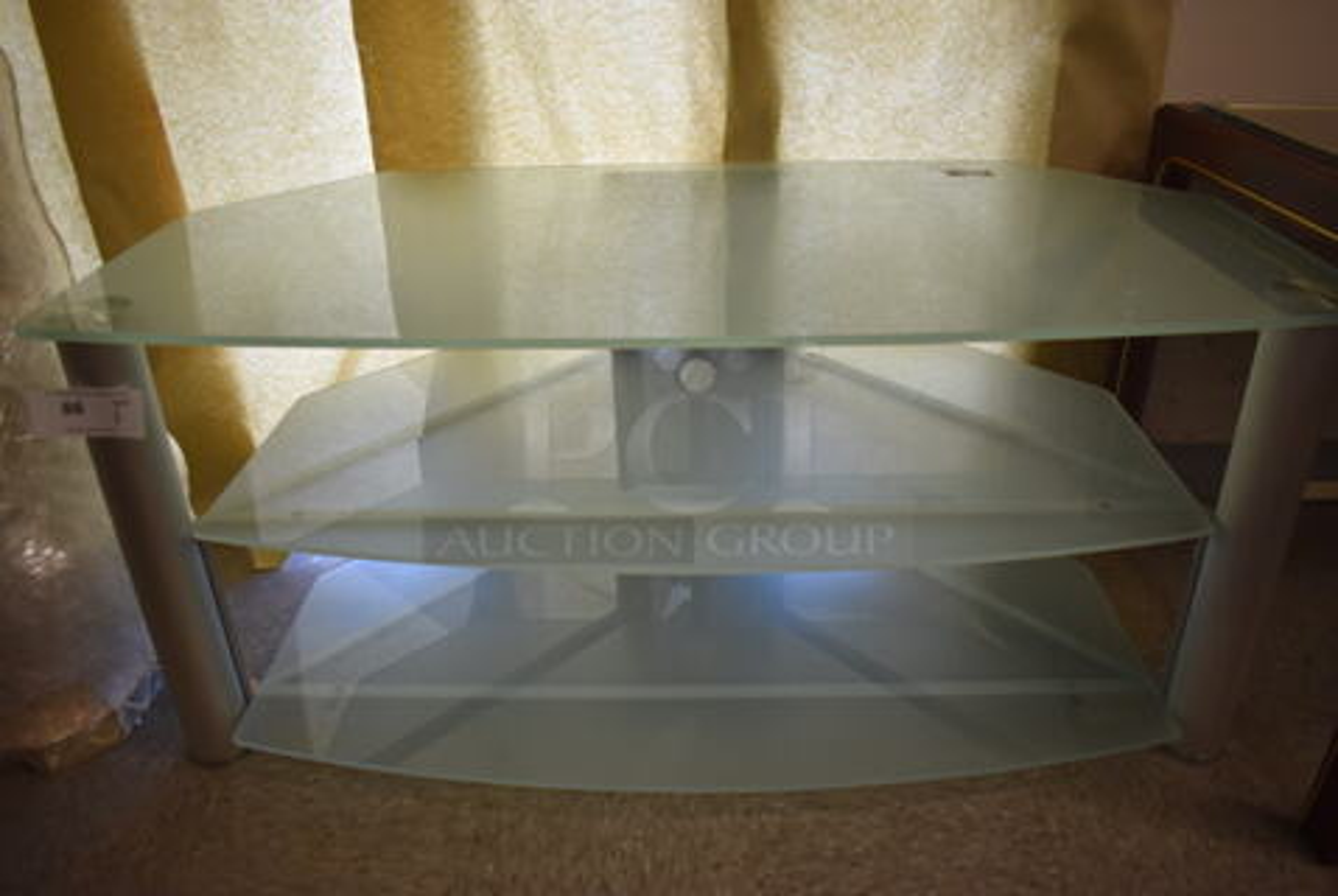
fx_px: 1005
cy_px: 448
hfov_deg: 67.3
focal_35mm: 27
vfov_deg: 48.1
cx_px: 669
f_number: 3.5
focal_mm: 18
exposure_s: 1/160
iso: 800
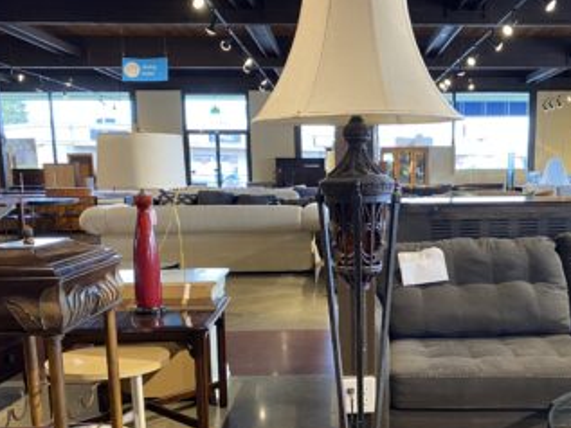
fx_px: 677
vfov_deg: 34.6
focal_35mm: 41
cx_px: 371
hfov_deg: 45.2
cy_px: 303
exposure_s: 1/60
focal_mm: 4.25
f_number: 1.8
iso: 160
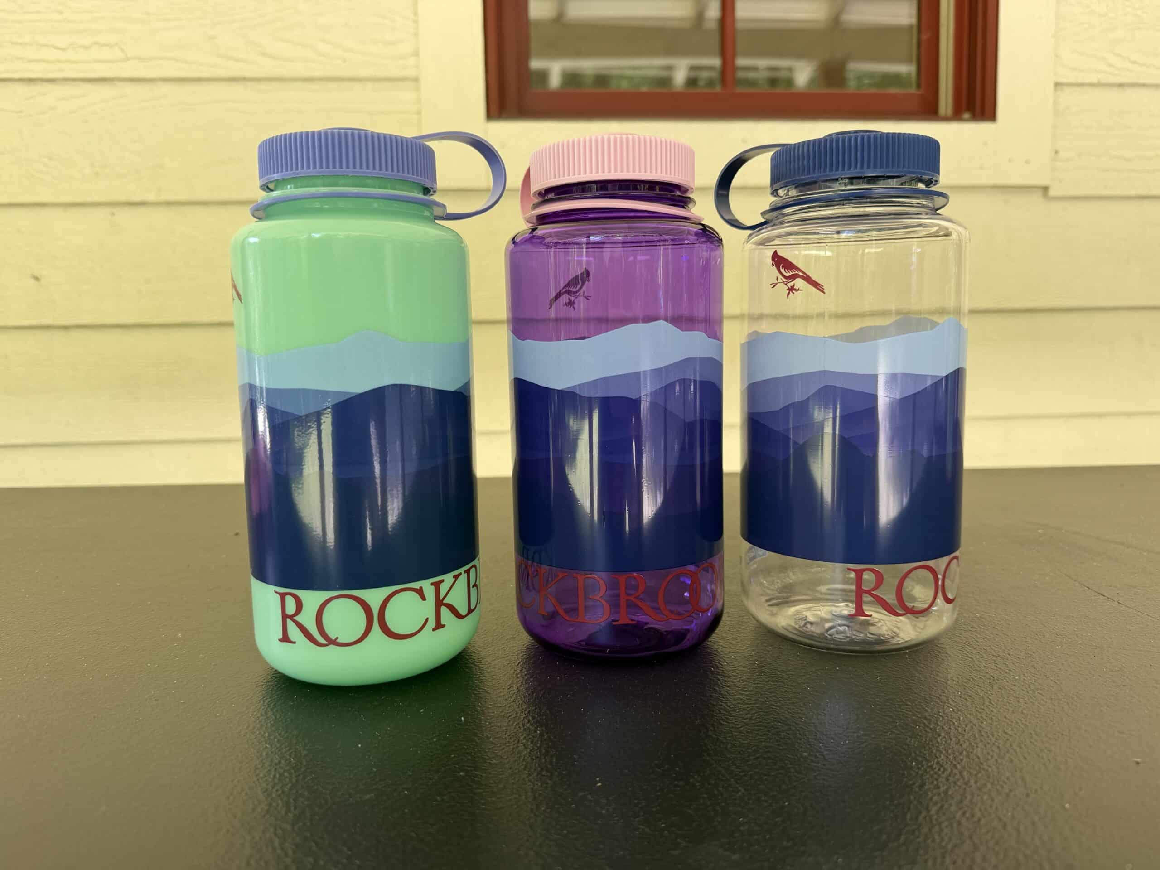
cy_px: 435
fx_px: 804
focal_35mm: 24
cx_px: 580
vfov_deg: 56.8
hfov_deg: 71.6
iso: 64
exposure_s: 1/121
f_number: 1.78
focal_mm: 6.76
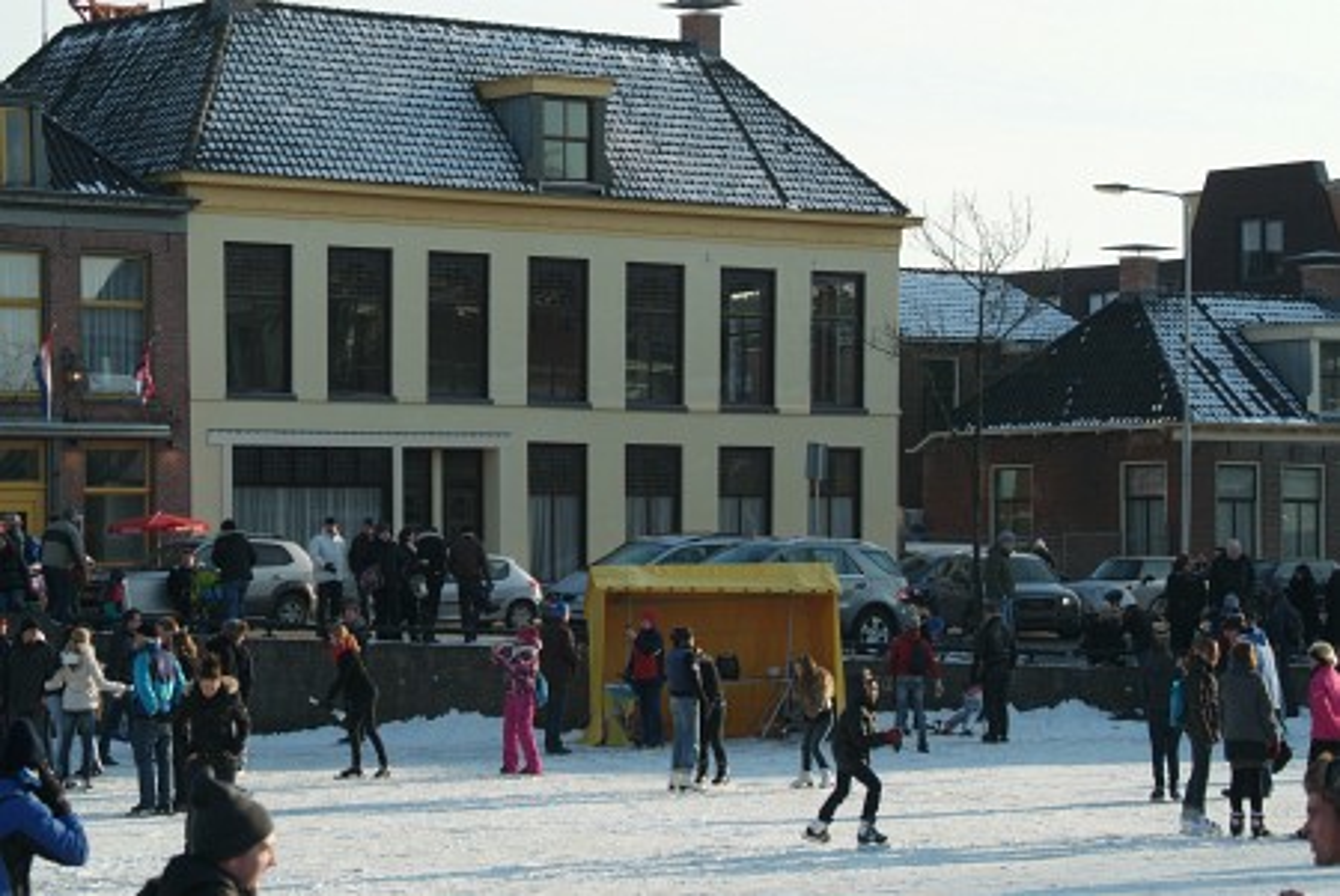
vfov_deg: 12.7
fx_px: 4024
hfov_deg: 18.9
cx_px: 670
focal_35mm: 108
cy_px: 448
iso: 200
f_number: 6.7
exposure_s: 1/350
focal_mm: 72
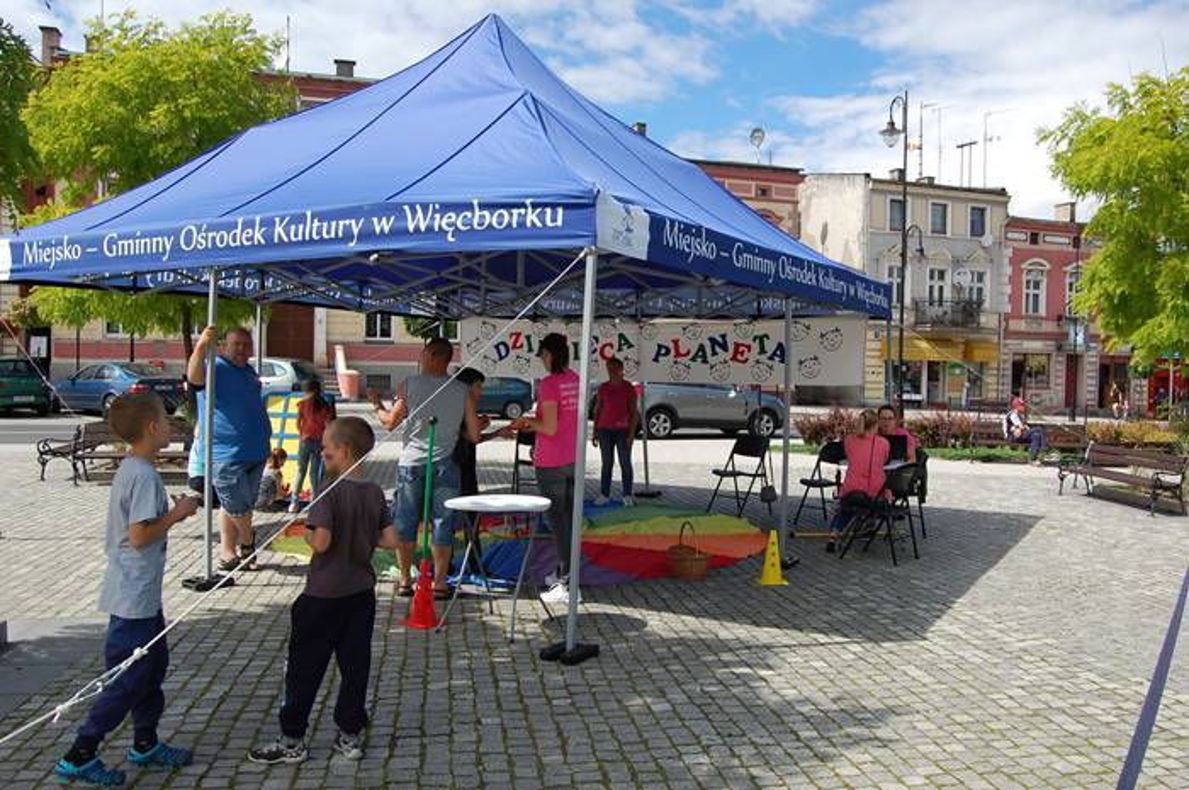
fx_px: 891
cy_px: 395
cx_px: 594
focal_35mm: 27
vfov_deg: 47.8
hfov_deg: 67.4
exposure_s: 1/320
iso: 200
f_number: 9
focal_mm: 18
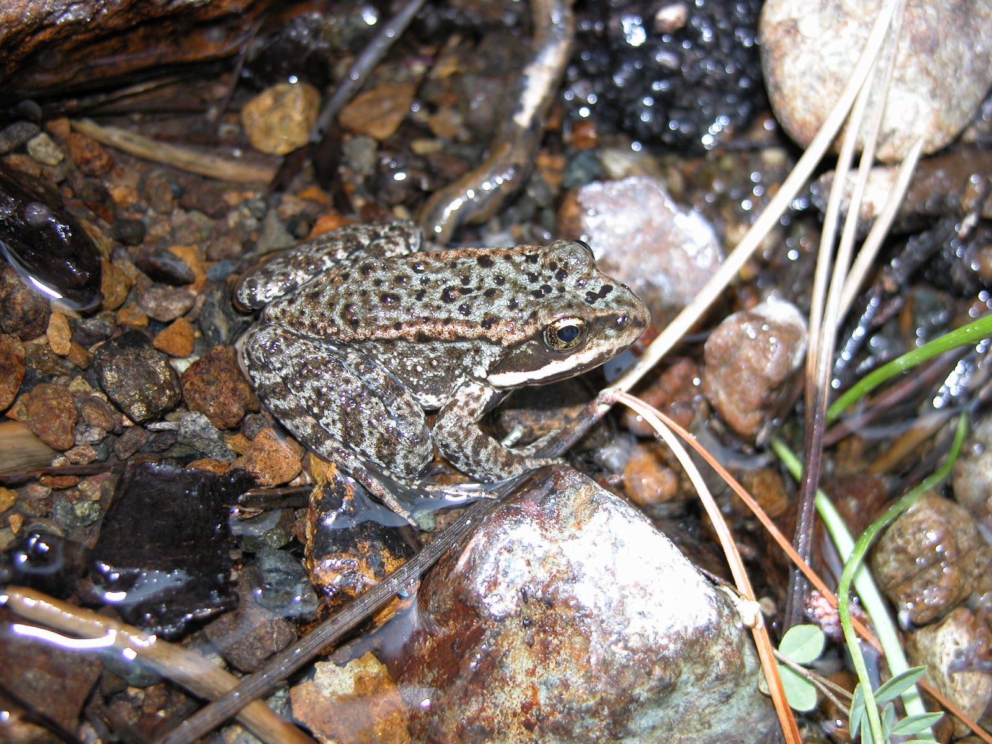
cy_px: 372
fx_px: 1977
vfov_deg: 21.3
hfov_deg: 28.2
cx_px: 496
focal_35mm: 69
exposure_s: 1/125
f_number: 3.3
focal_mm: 17.8
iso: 100
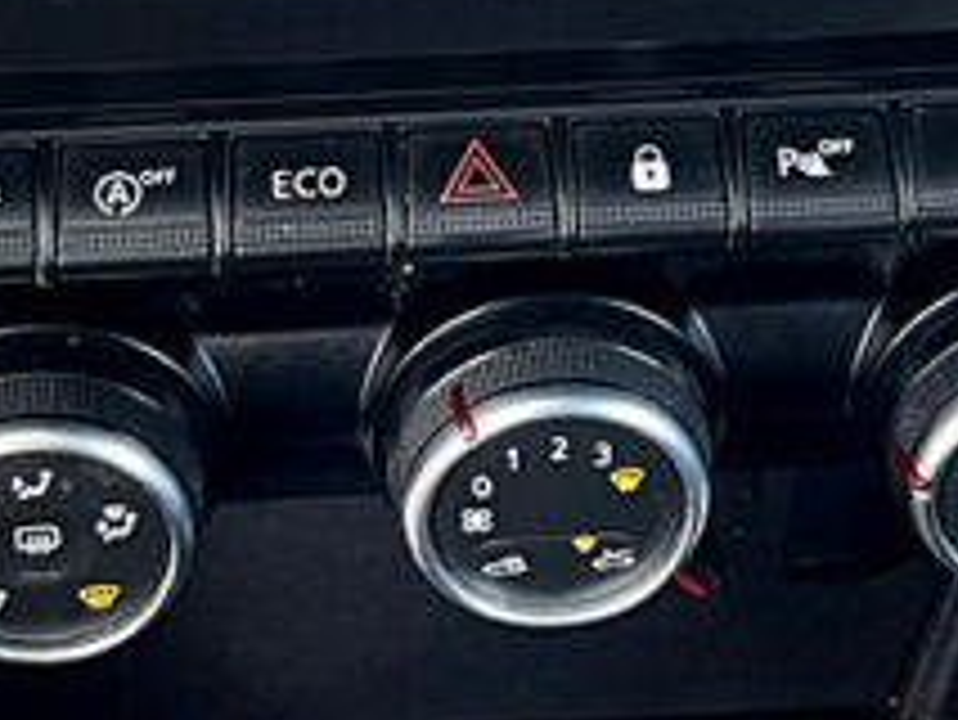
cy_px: -225
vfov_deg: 13.1
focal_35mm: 109
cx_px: 535
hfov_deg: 18.0
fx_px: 3018
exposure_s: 1/83
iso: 64
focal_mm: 3
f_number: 1.8
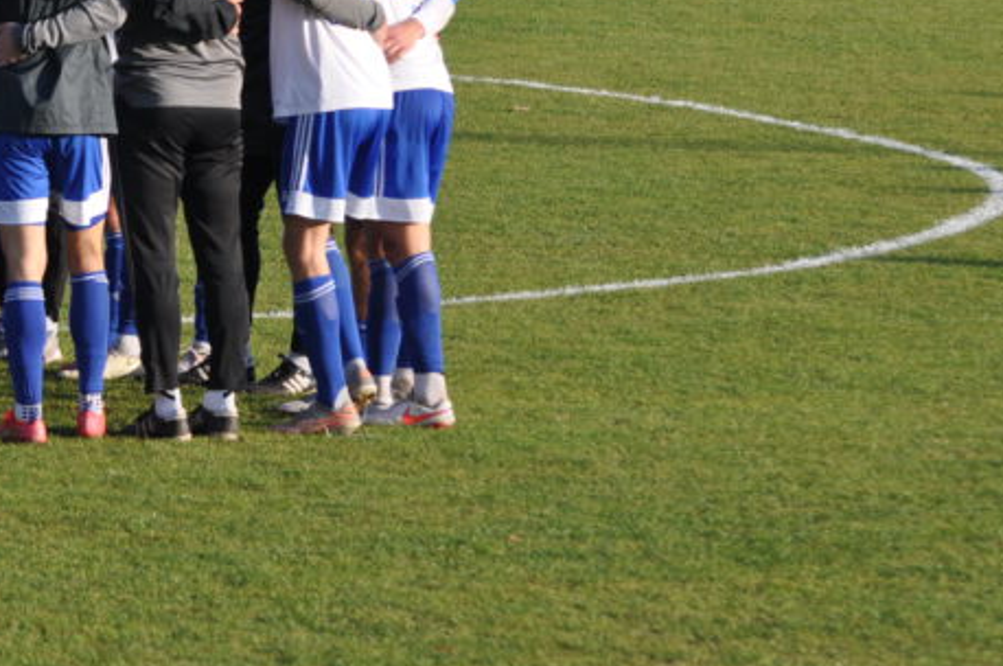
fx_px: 10266
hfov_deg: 5.6
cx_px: -103
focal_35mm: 369
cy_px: -4
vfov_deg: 3.7
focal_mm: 110
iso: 200
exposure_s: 1/500
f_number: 5.6
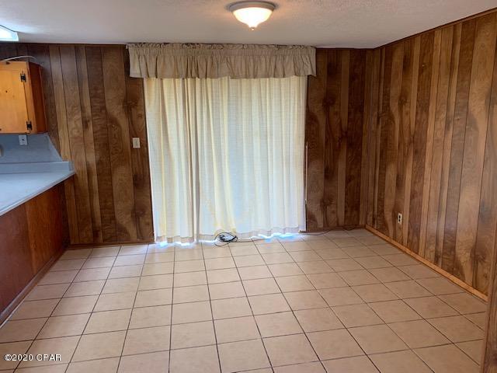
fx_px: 373
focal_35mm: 26
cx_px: 248
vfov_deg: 53.1
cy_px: 186
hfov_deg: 67.3
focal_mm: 4.25
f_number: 1.8
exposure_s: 1/60
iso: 80
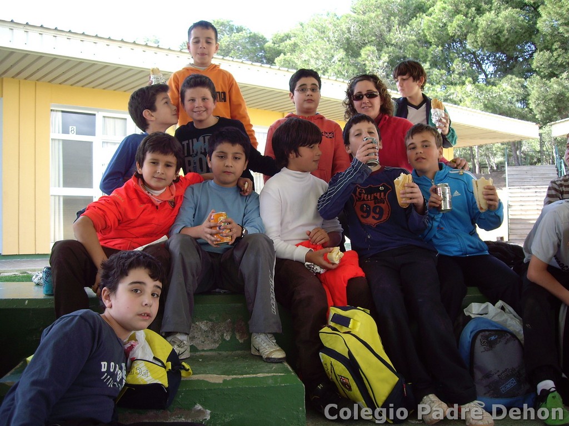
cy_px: 213
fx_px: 625
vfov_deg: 37.7
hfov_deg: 49.0
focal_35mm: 38
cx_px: 284
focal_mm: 6.2
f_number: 2.7
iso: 100
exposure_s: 1/160
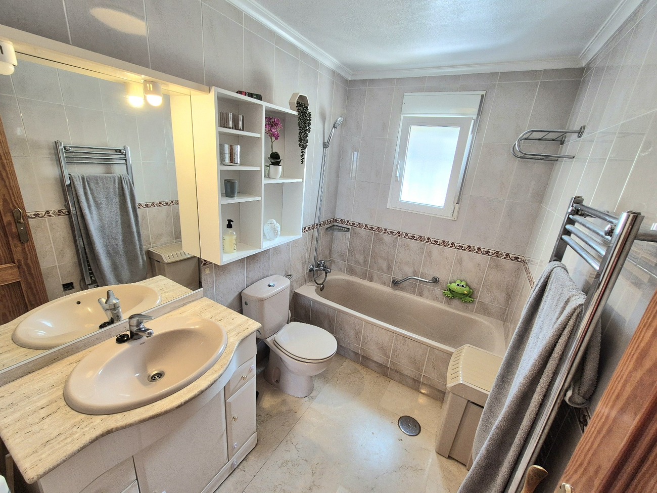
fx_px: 247
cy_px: 246
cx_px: 328
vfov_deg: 89.9
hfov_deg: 106.2
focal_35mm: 13
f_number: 2.2
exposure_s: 1/61.3
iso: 100
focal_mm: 2.2
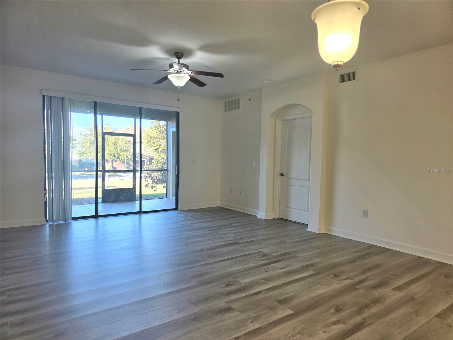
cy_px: 170
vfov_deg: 58.9
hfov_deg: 73.9
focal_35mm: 23
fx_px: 301
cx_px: 226
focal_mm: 6.3
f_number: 1.7
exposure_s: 1/120
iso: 50
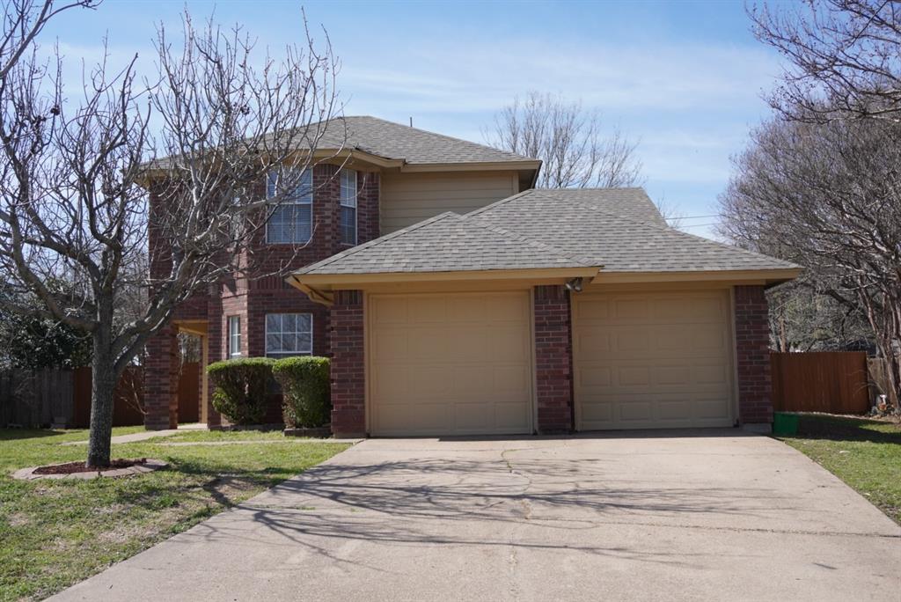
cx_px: 450
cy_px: 301
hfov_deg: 55.1
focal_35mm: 34
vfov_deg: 38.4
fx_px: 864
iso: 250
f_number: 4
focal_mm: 23
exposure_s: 1/2000
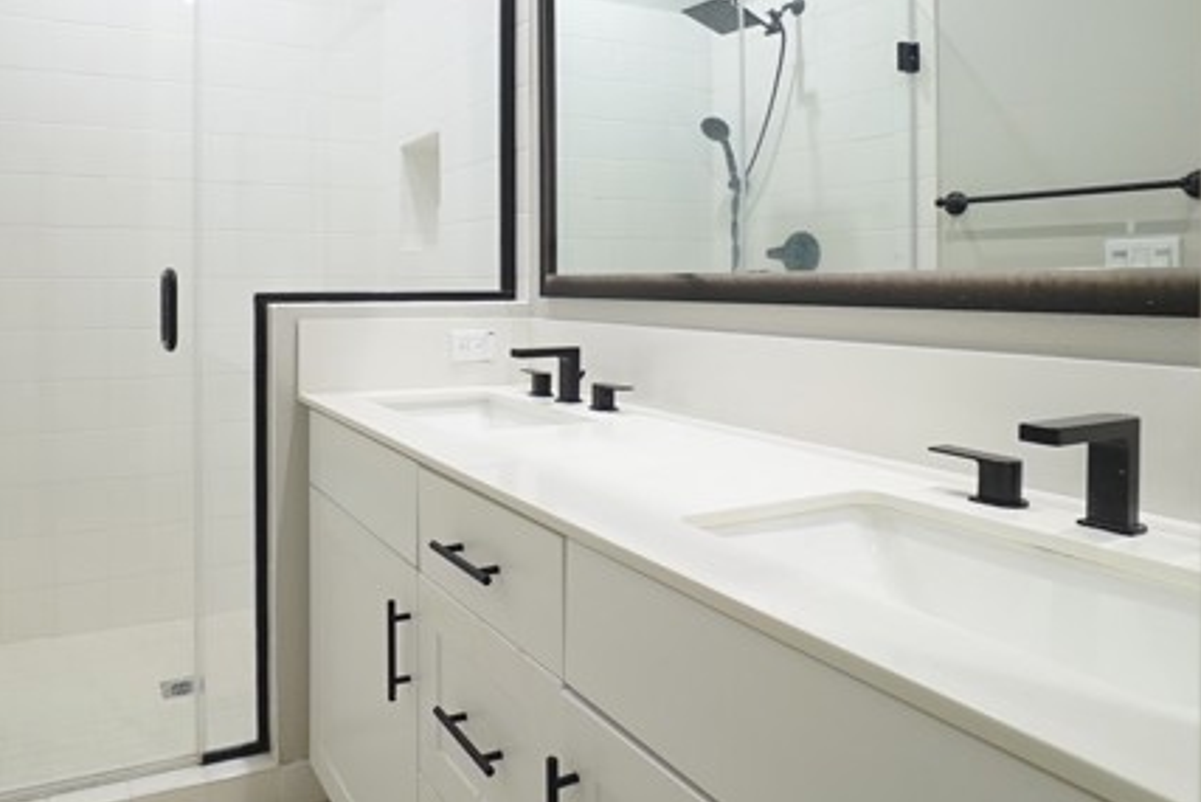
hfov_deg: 72.4
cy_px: 283
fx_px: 801
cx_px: 444
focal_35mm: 24
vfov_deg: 52.4
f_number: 5.6
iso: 800
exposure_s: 1/30
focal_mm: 11
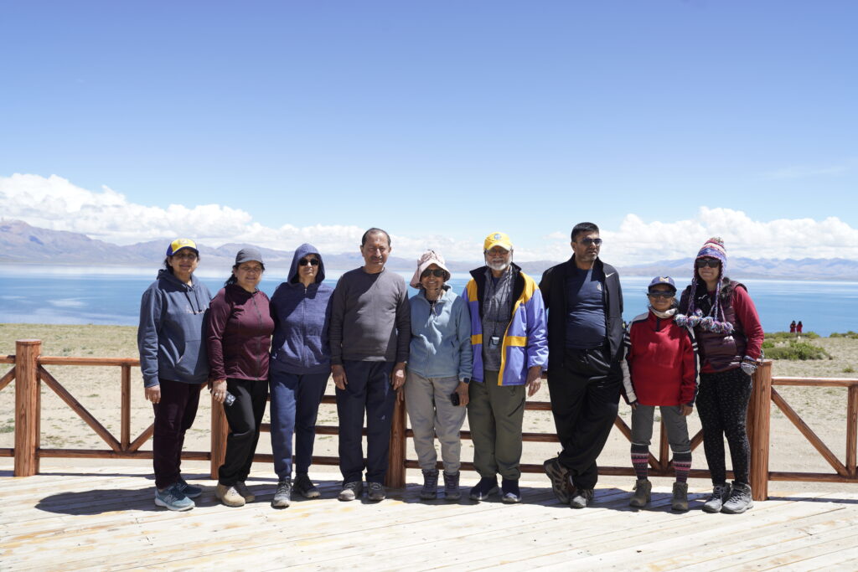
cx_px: 429
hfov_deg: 57.2
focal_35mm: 33
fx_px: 787
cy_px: 286
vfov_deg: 40.0
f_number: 5.6
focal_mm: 33
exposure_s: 1/400
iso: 100
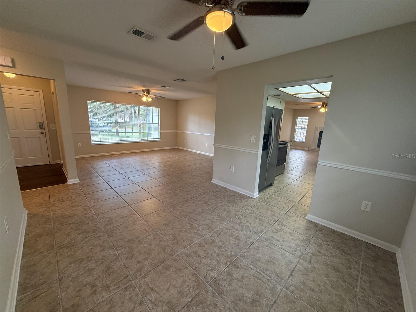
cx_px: 208
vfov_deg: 85.7
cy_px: 156
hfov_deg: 102.1
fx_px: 168
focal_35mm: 14
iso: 200
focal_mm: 2.22
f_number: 2.2
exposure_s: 1/120
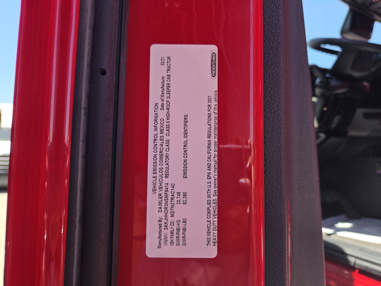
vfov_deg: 58.9
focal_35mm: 23
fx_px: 253
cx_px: 190
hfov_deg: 73.9
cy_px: 143
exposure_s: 1/521
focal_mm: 5.4
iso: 25
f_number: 1.8
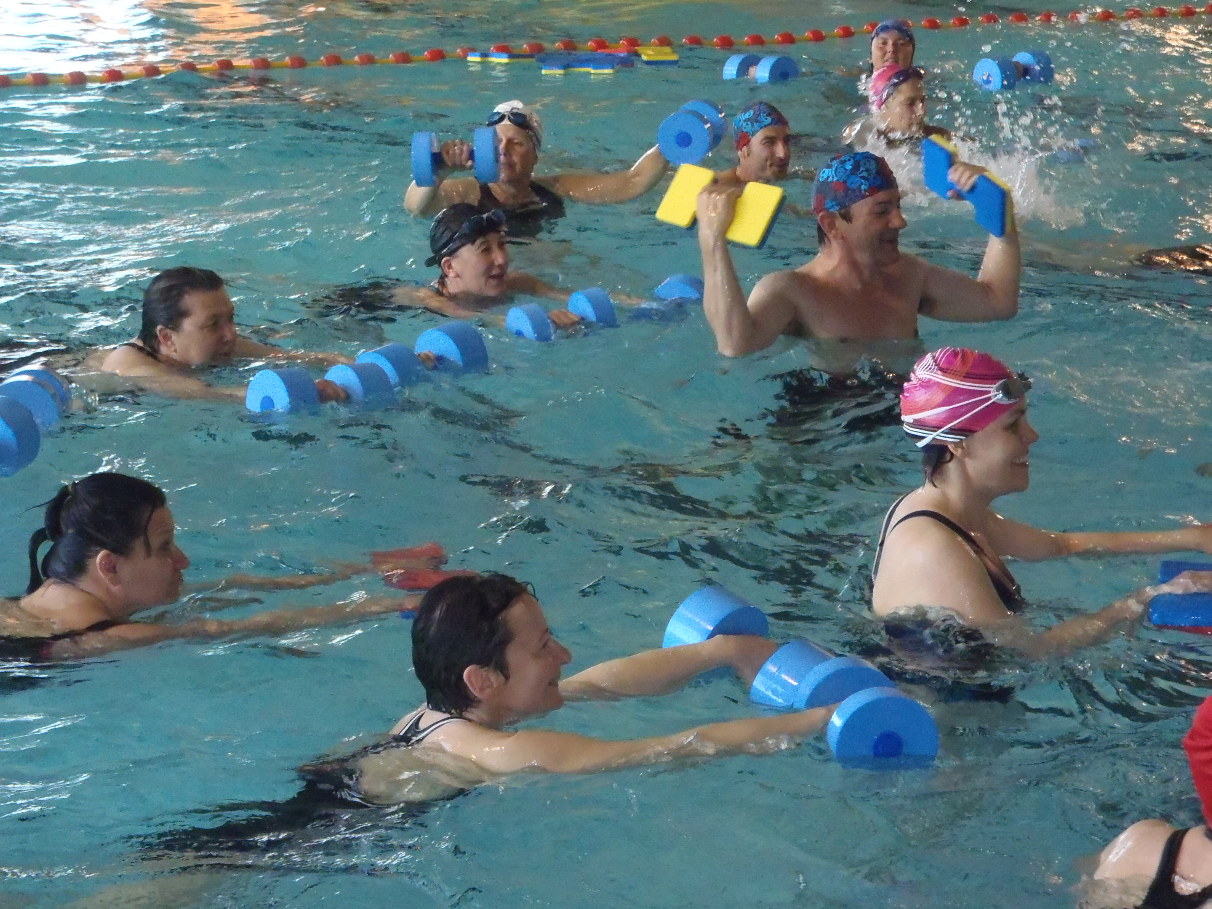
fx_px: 3571
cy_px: 454
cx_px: 606
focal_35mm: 102
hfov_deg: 19.3
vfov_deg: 14.5
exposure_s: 1/100
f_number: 5.1
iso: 800
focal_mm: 18.2
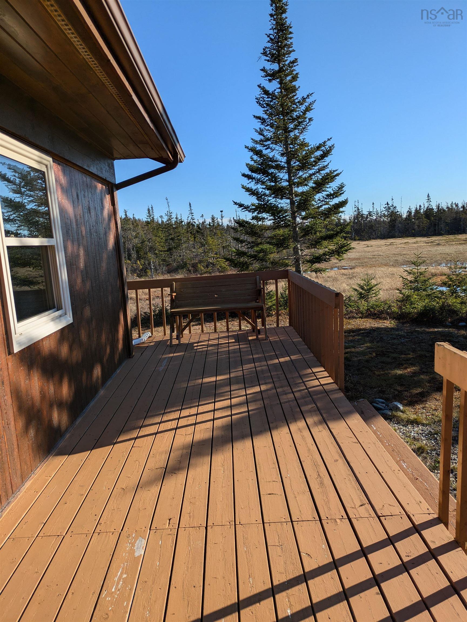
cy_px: 311
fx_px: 450
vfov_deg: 69.4
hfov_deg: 54.9
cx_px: 234
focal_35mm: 25
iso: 46
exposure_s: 1/1972
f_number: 1.89
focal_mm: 5.43
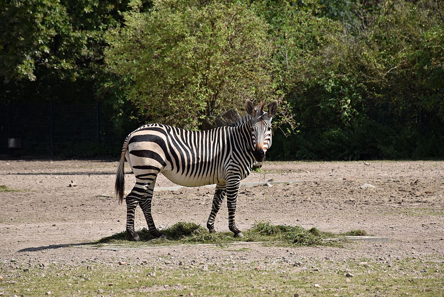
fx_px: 2714
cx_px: 225
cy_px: 151
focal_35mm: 220
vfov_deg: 6.2
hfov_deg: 9.4
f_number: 7.1
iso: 200
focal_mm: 140
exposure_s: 1/800
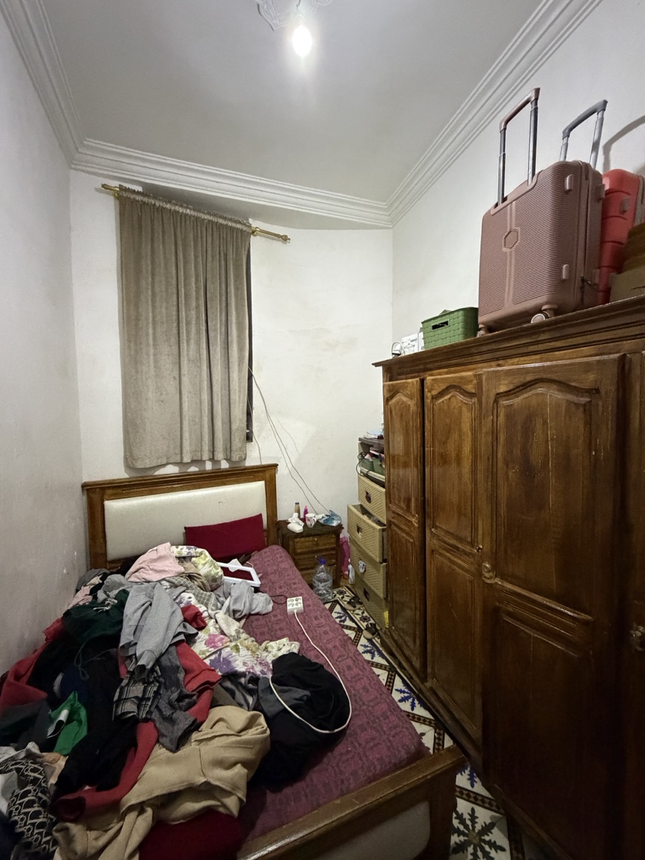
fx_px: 348
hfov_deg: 85.7
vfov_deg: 102.1
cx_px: 322
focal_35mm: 14
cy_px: 430
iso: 1250
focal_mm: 2.22
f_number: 2.2
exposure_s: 1/50
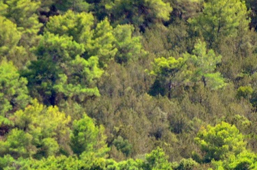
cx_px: 104
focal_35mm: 1198
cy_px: 121
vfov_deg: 1.1
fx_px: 8534
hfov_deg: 1.7
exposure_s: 1/4000
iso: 2000
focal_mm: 300
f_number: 5.6
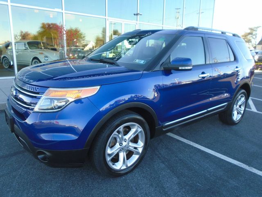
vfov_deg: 53.1
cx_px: 131
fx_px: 197
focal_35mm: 26
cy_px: 98
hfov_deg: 67.3
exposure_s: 1/100
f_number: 3.2
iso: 100
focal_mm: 4.6
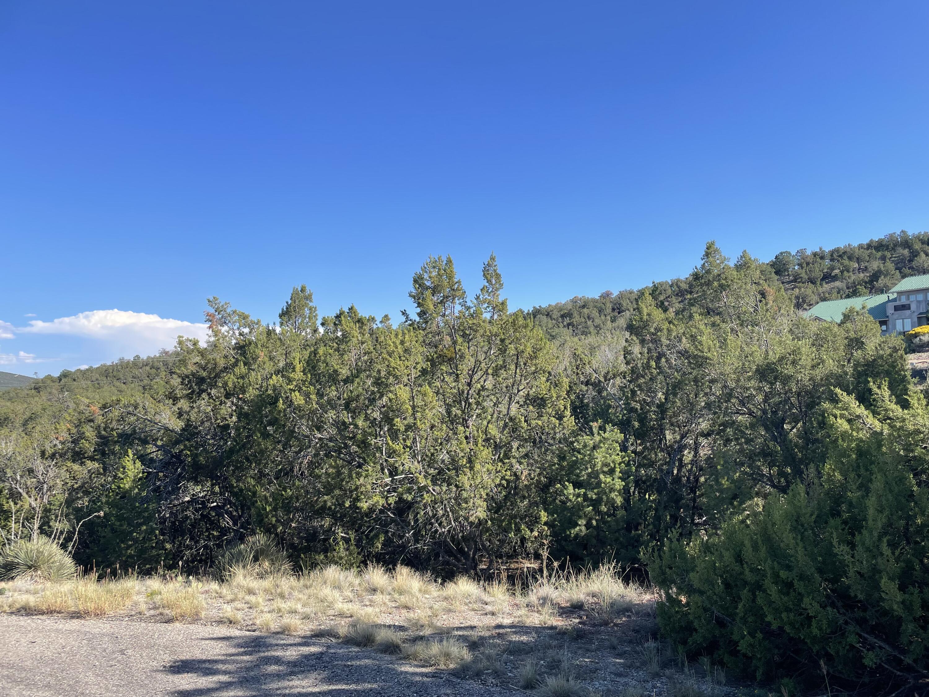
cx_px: 464
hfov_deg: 67.3
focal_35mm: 26
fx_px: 698
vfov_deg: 53.1
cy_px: 348
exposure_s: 1/2174
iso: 32
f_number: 1.6
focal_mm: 4.2
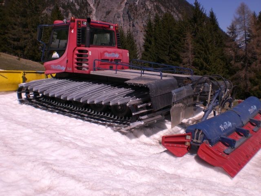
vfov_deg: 37.7
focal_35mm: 38
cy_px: 98
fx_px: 287
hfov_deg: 49.0
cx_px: 130
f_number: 4.4
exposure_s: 1/1250
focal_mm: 6.3
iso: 50
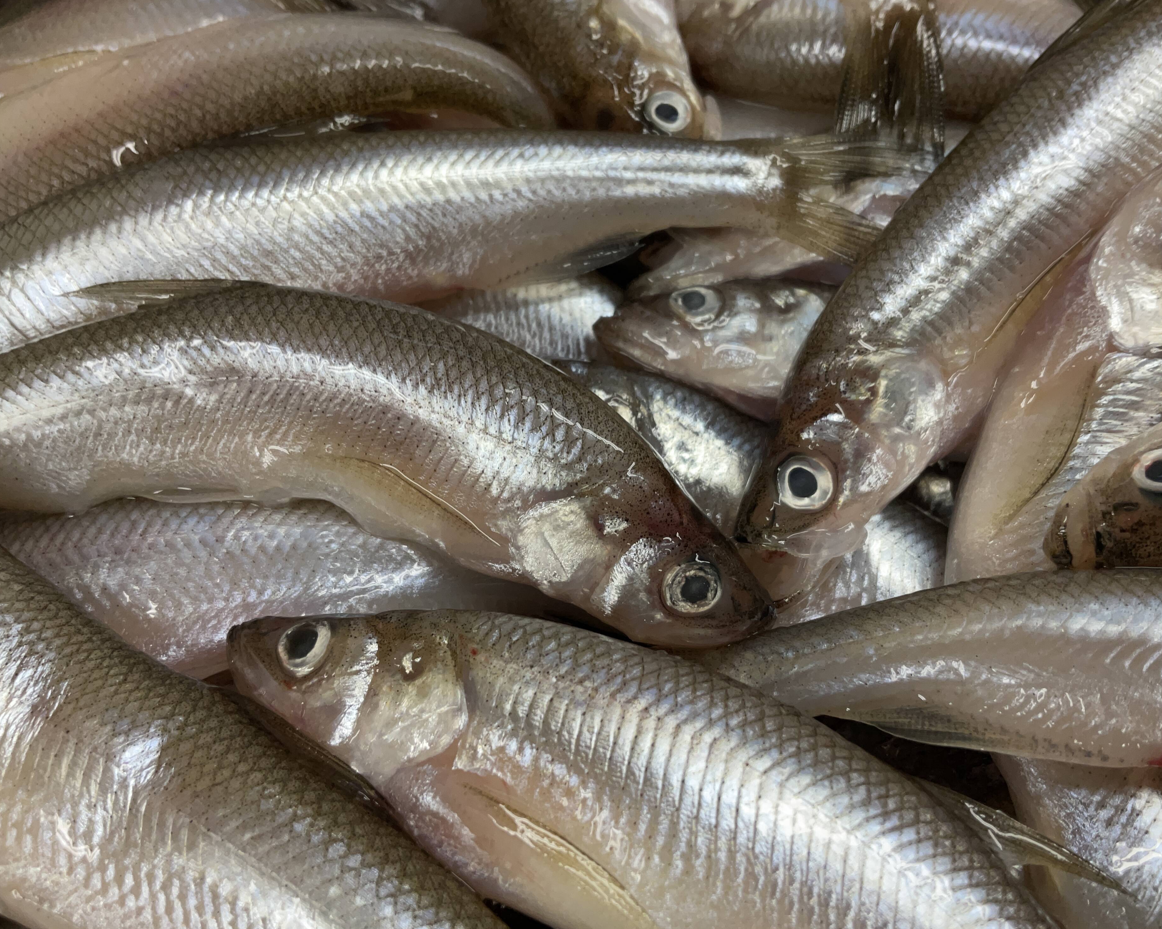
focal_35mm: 31
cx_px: 618
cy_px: 475
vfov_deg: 47.1
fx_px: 1066
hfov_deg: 57.1
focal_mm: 3
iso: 50
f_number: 1.8
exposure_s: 1/120
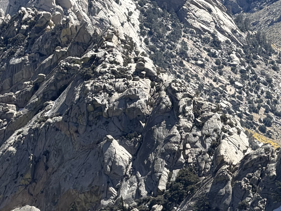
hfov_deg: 5.8
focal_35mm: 335
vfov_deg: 4.4
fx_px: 2720
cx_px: 448
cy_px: 4
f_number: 2.8
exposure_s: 1/638
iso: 25
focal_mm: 16.89
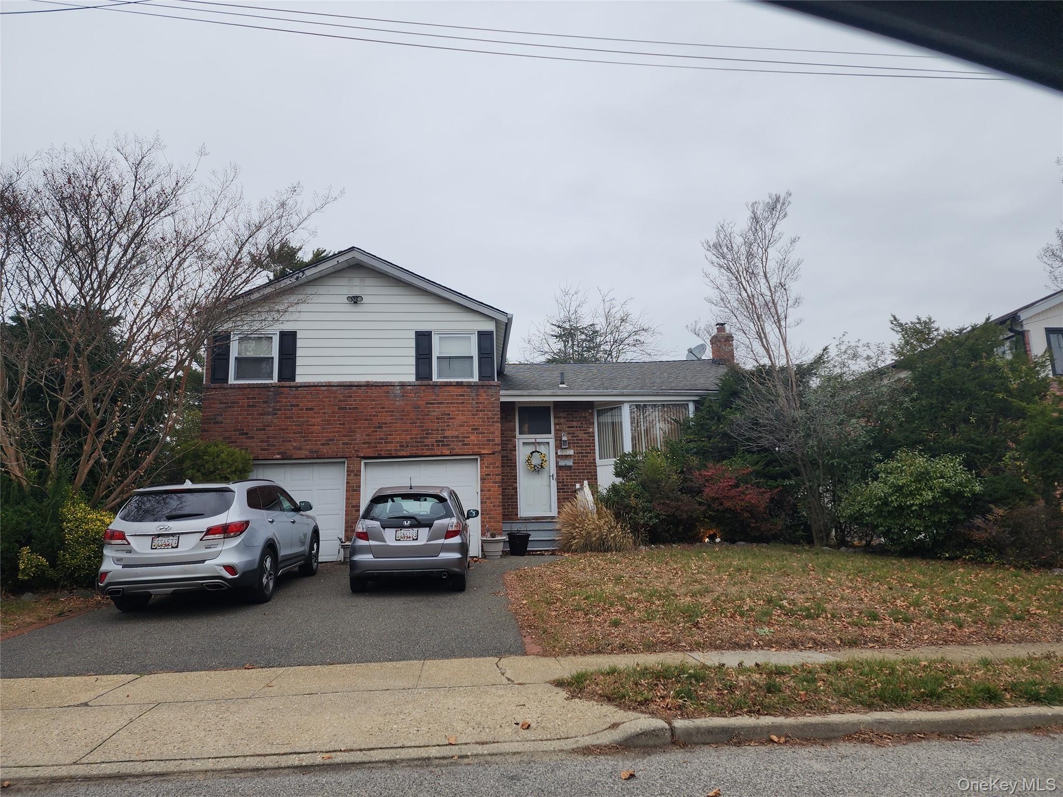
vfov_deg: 58.9
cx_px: 532
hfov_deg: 73.9
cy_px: 398
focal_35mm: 23
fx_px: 706
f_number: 1.8
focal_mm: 6.4
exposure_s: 1/451
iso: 12
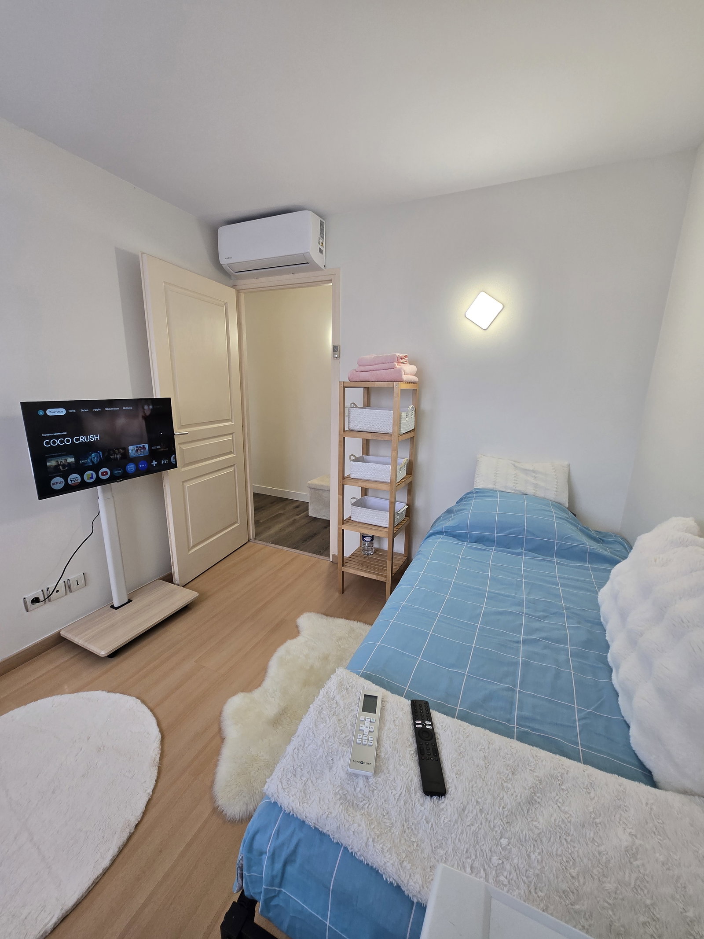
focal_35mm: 13
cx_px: 352
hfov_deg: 89.9
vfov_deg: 106.2
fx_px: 352
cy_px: 470
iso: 64
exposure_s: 1/50
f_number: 2.2
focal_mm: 1.7
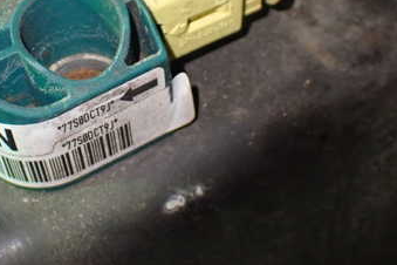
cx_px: 132
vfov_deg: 16.8
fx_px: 893
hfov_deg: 24.9
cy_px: 81
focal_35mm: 81
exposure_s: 1/50
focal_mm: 7.84
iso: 800
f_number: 2.9
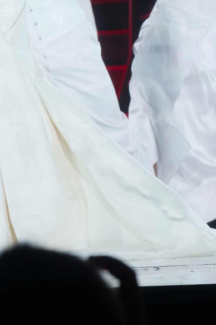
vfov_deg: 4.9
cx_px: 109
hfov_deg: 3.3
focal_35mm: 423
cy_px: -15
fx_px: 3807
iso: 4000
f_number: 8
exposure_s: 1/250
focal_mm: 109.5
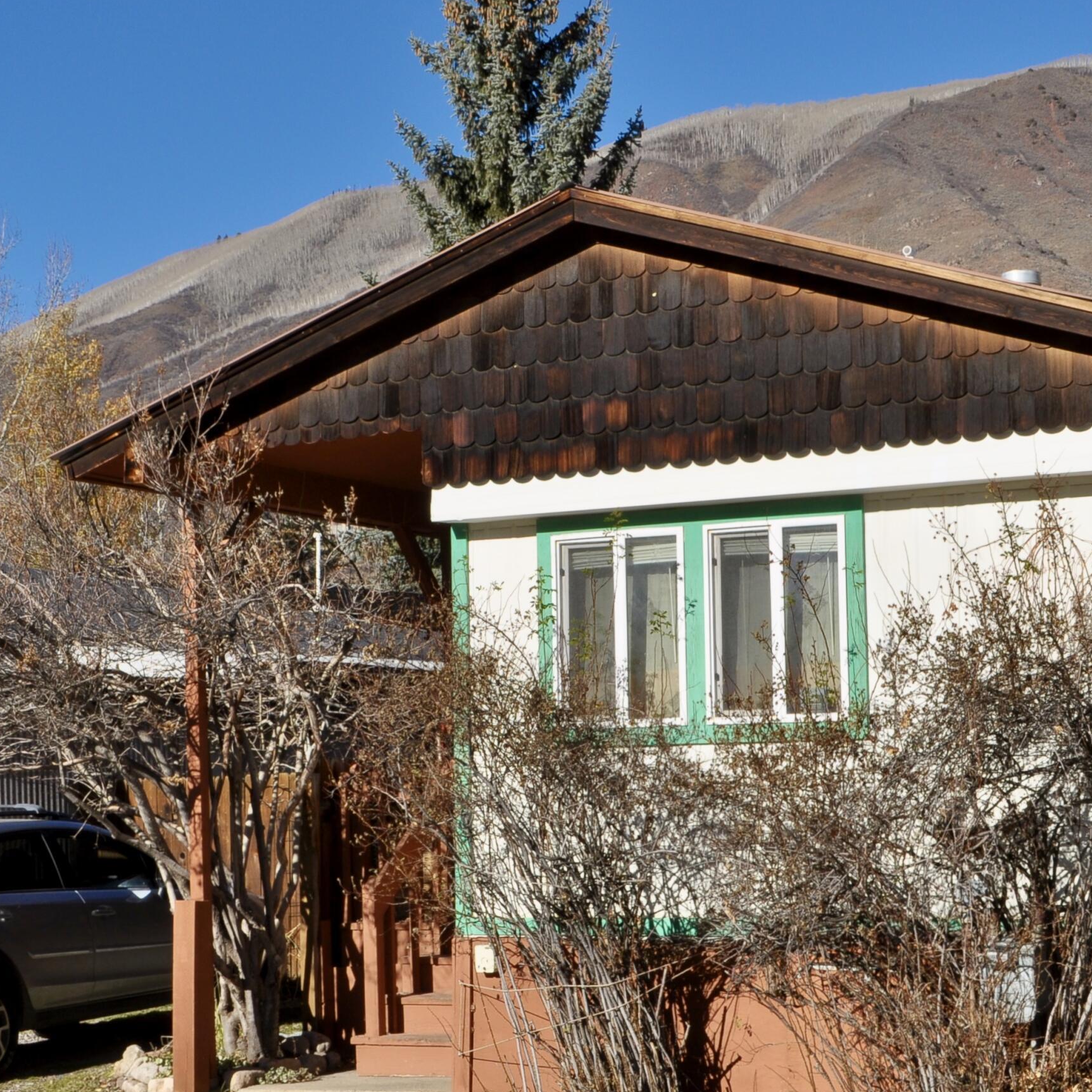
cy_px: 545
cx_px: 540
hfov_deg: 27.7
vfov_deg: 27.7
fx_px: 2213
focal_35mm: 62
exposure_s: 1/200
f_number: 14
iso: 200
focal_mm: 28
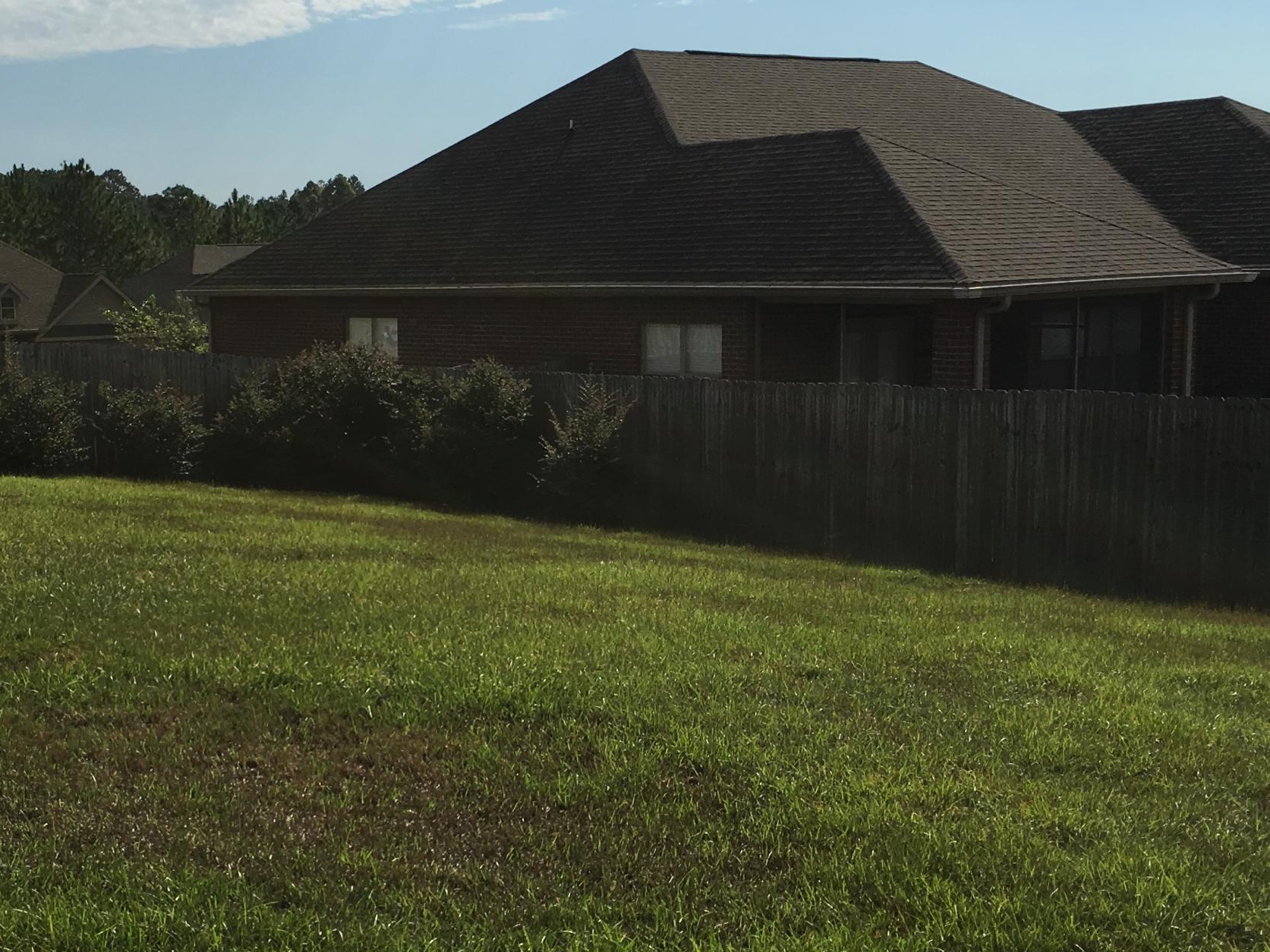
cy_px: 525
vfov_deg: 28.0
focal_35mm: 52
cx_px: 356
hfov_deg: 36.2
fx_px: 1908
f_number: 2.2
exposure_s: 1/4049
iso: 25
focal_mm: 4.15
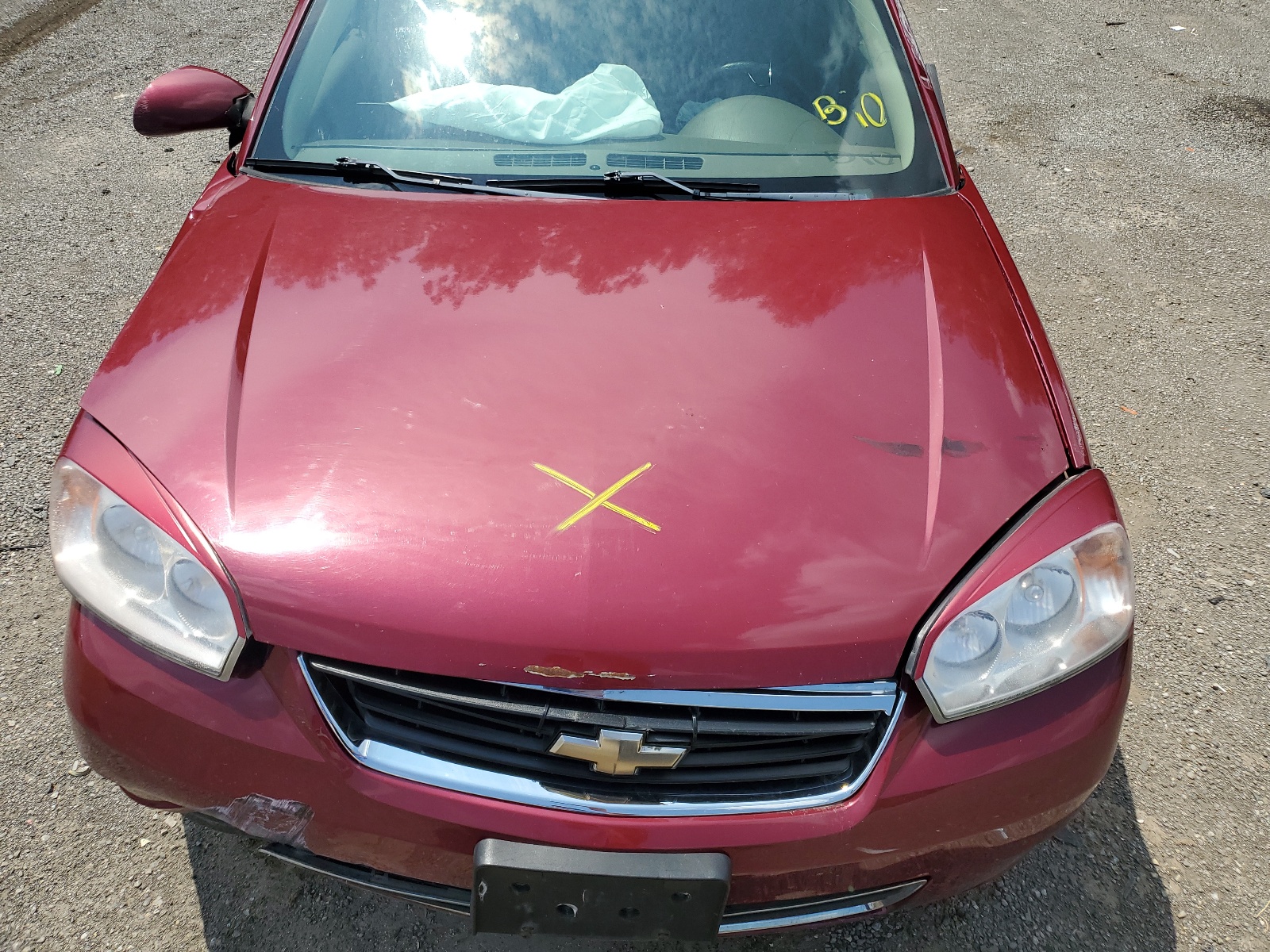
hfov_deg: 67.3
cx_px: 635
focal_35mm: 26
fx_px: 954
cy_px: 476
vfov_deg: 53.1
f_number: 1.5
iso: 50
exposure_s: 1/3333
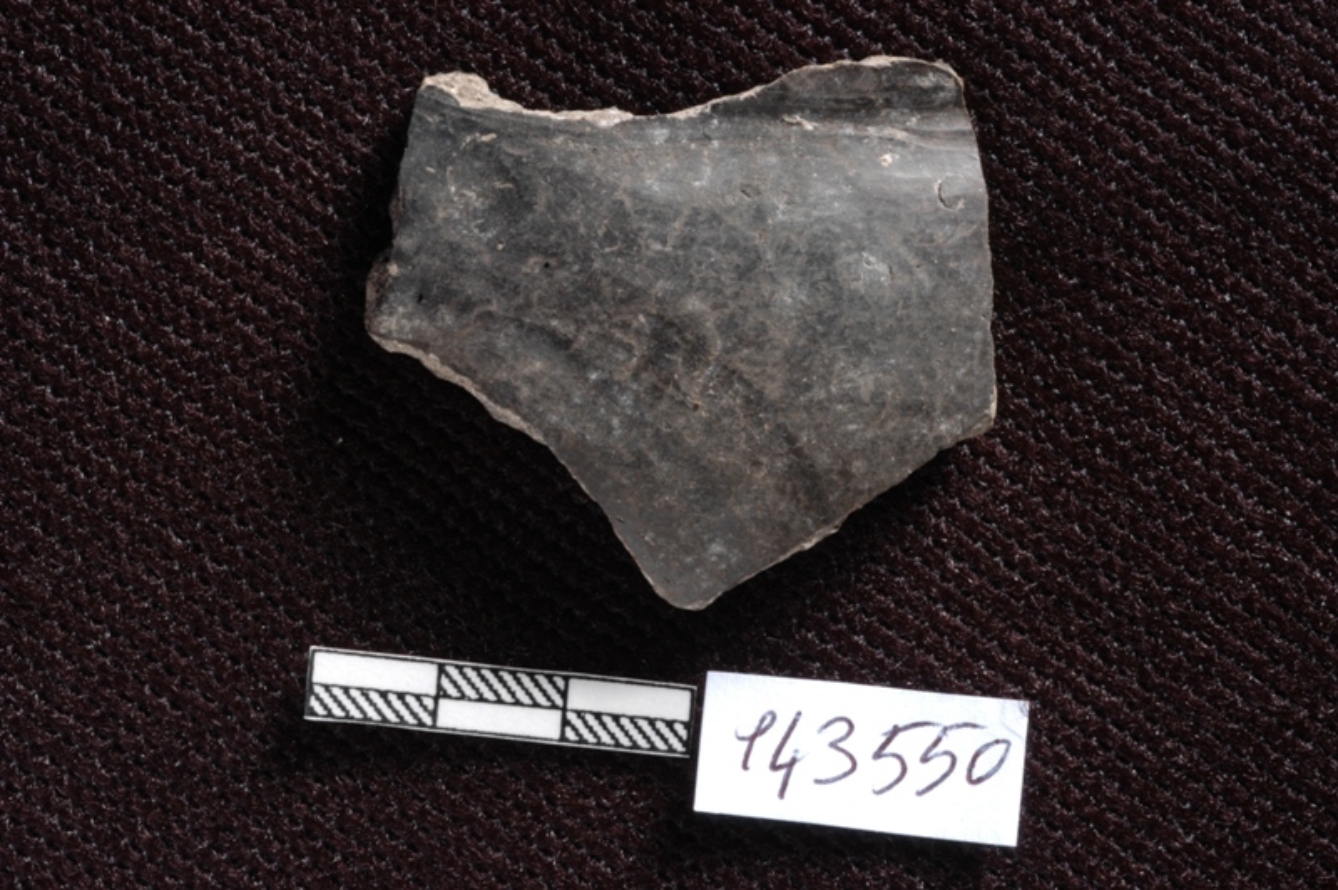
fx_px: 3342
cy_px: 445
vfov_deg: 15.2
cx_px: 669
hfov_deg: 22.6
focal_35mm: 90
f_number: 25
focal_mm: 60
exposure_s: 1/100
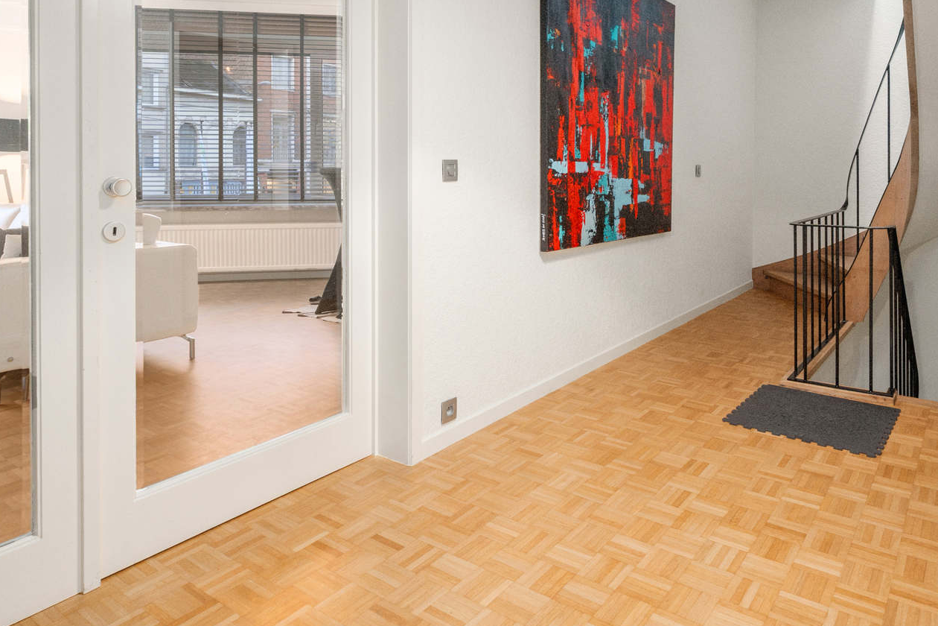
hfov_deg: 73.2
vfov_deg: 51.3
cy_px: 171
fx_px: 625
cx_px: 549
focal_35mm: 24
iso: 320
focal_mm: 14
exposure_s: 1/8
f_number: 11
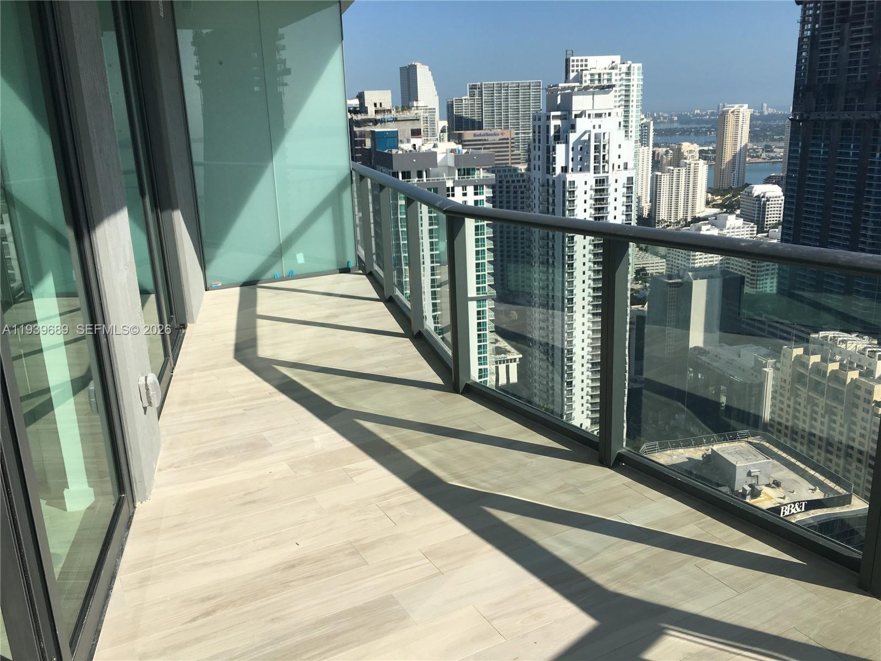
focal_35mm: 29
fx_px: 738
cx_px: 440
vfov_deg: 48.2
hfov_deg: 61.7
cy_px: 330
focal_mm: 4.15
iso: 25
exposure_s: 1/2137
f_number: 2.2
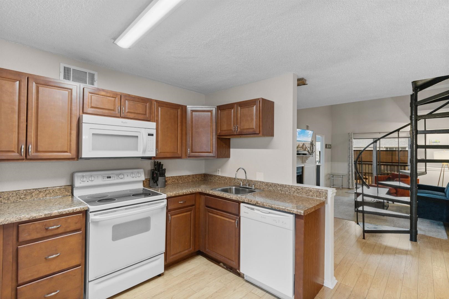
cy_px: 150
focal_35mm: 16
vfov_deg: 73.7
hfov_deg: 96.7
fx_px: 200
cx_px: 224
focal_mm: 11
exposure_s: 1/10
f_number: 4.8
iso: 100
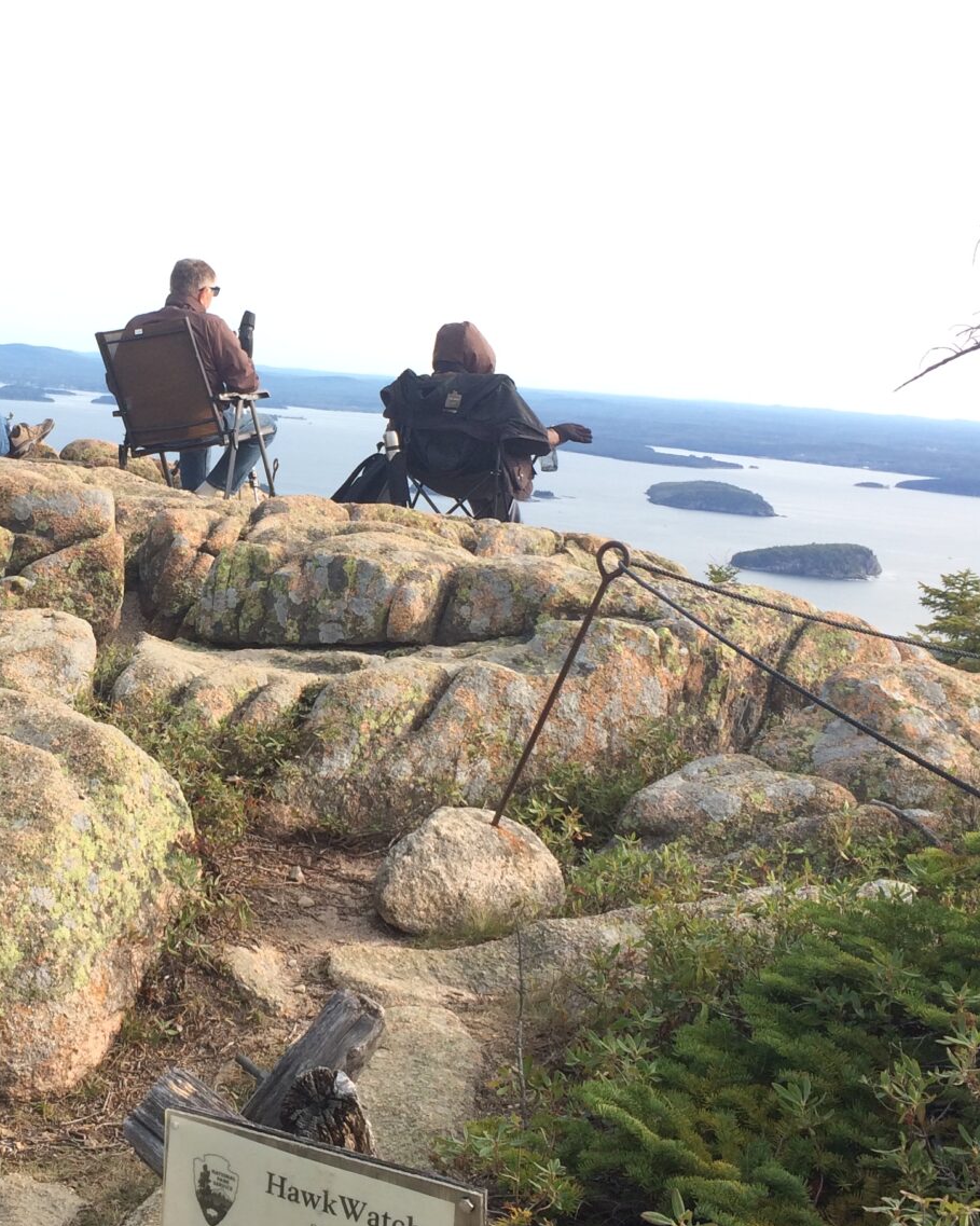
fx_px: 1850
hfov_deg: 28.9
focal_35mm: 51
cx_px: 170
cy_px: 555
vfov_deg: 36.6
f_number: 2.2
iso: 32
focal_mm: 4.15
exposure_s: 1/586
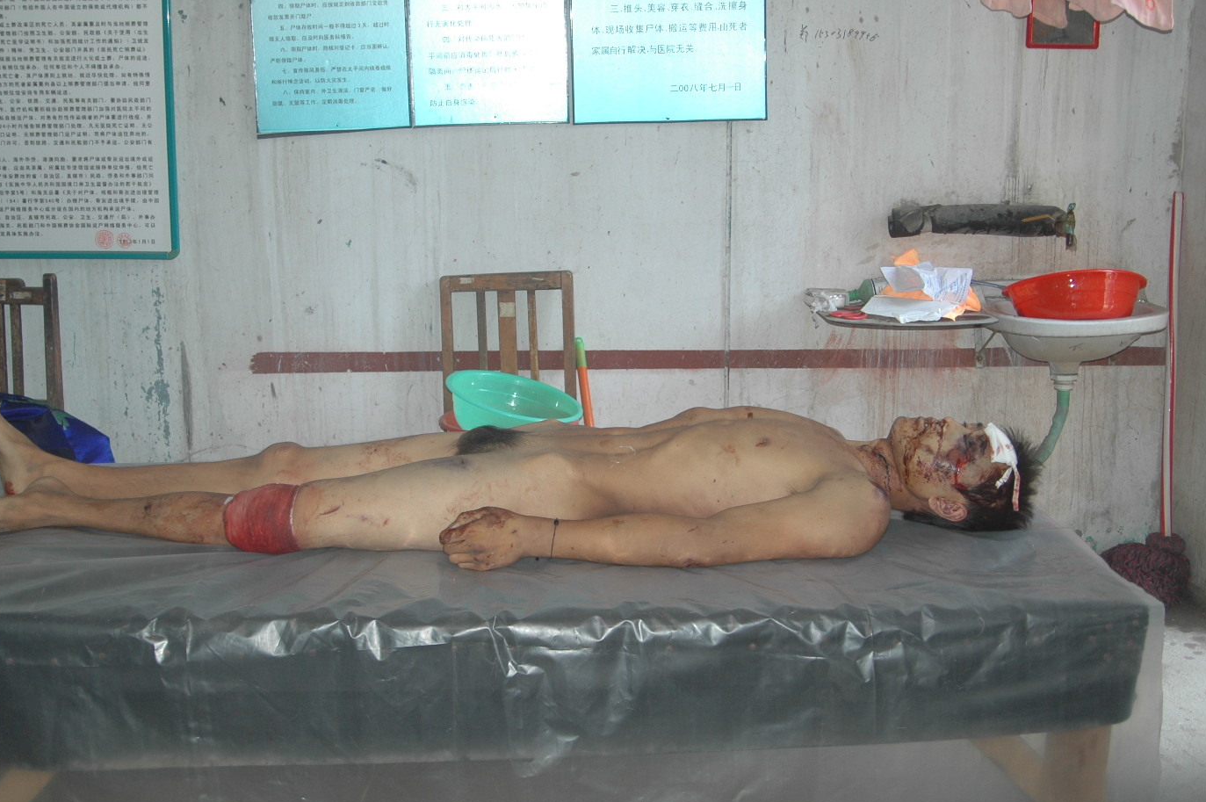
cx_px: 577
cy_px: 438
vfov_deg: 29.2
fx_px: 1540
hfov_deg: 42.8
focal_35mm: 46
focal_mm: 28
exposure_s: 1/60
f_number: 4
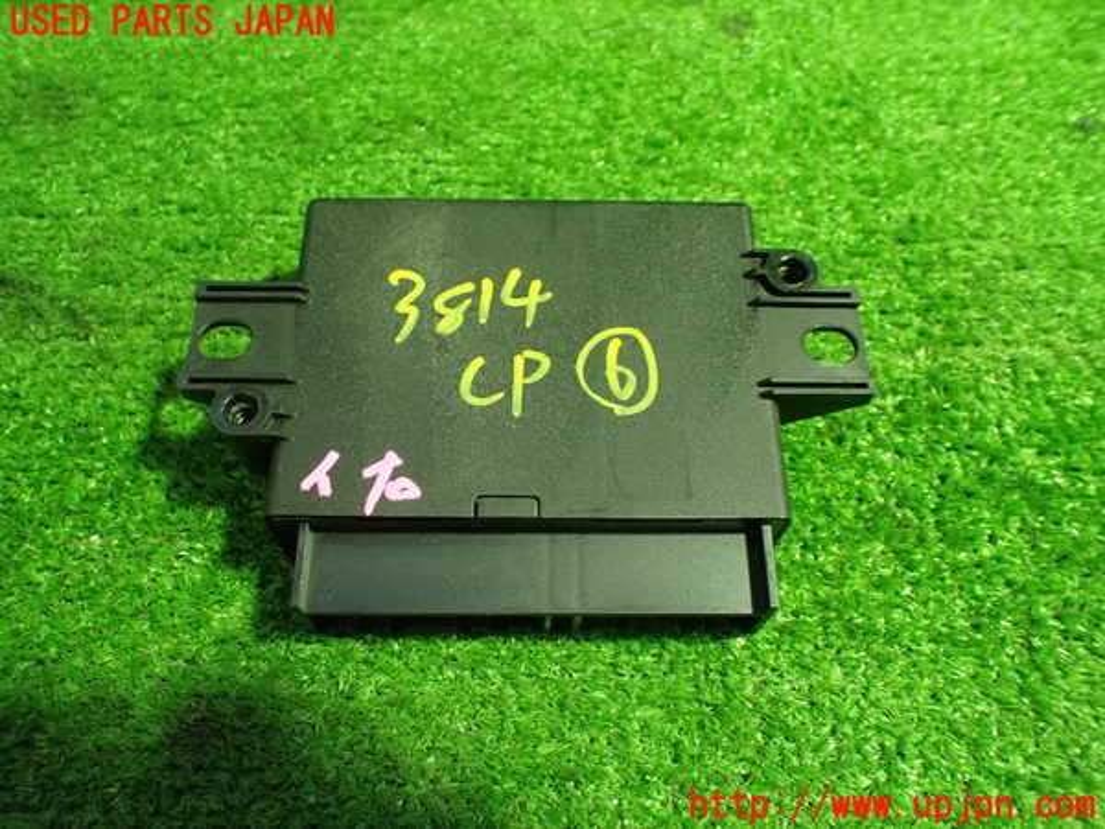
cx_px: 552
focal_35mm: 30
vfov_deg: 46.8
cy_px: 414
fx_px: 958
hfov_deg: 60.0
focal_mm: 5.4
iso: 800
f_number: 2.3
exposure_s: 1/60
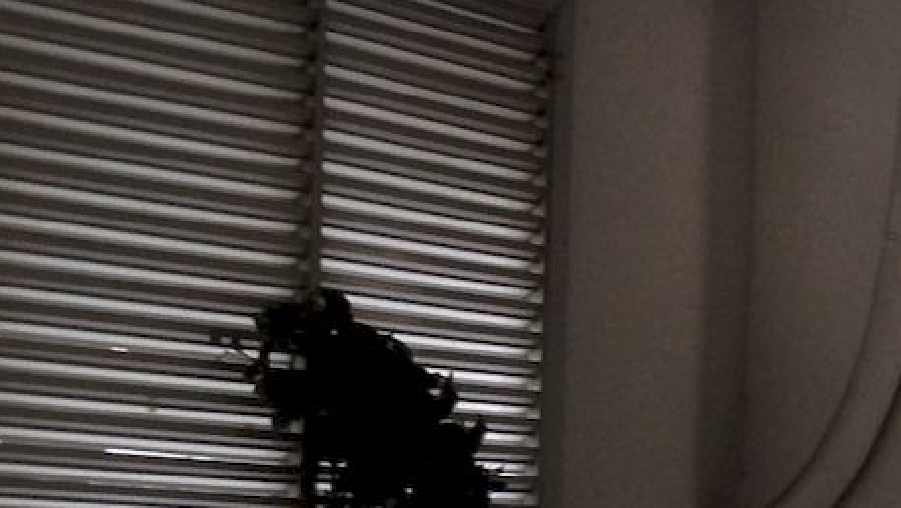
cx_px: 1346
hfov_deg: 13.0
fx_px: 3752
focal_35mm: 157
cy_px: 914
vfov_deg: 7.5
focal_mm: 4.12
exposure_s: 1/24
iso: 50
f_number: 2.4
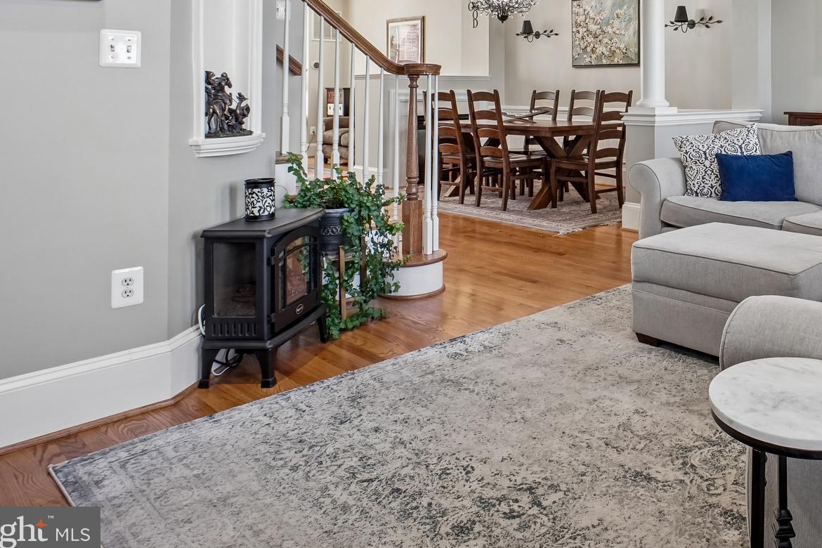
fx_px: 659
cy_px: 78
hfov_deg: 58.7
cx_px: 664
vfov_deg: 42.2
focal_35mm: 29
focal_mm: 11
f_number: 8
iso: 500
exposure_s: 1/10
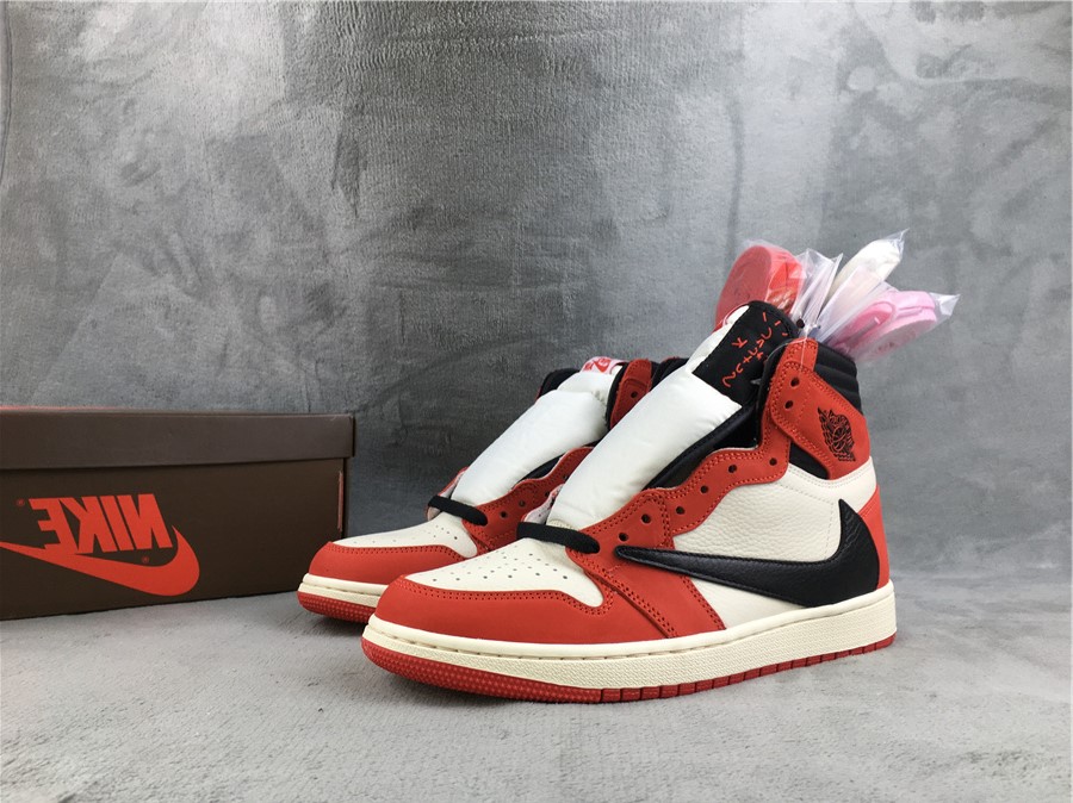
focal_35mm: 29
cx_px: 536
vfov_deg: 48.2
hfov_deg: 61.7
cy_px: 402
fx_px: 898
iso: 32
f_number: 2.2
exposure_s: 1/50
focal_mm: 4.15
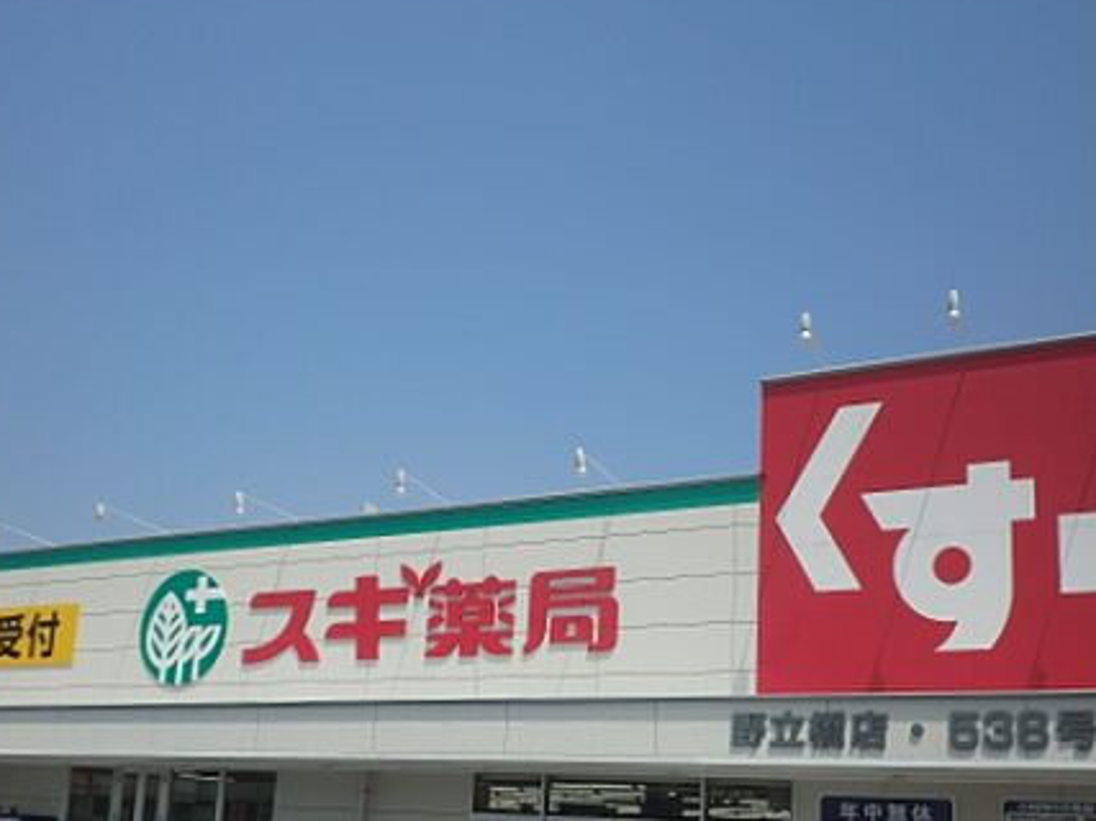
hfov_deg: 47.9
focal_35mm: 39
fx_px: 1234
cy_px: 577
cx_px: 544
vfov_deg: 36.2
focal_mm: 4.7
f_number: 7.9
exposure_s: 1/250
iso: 50
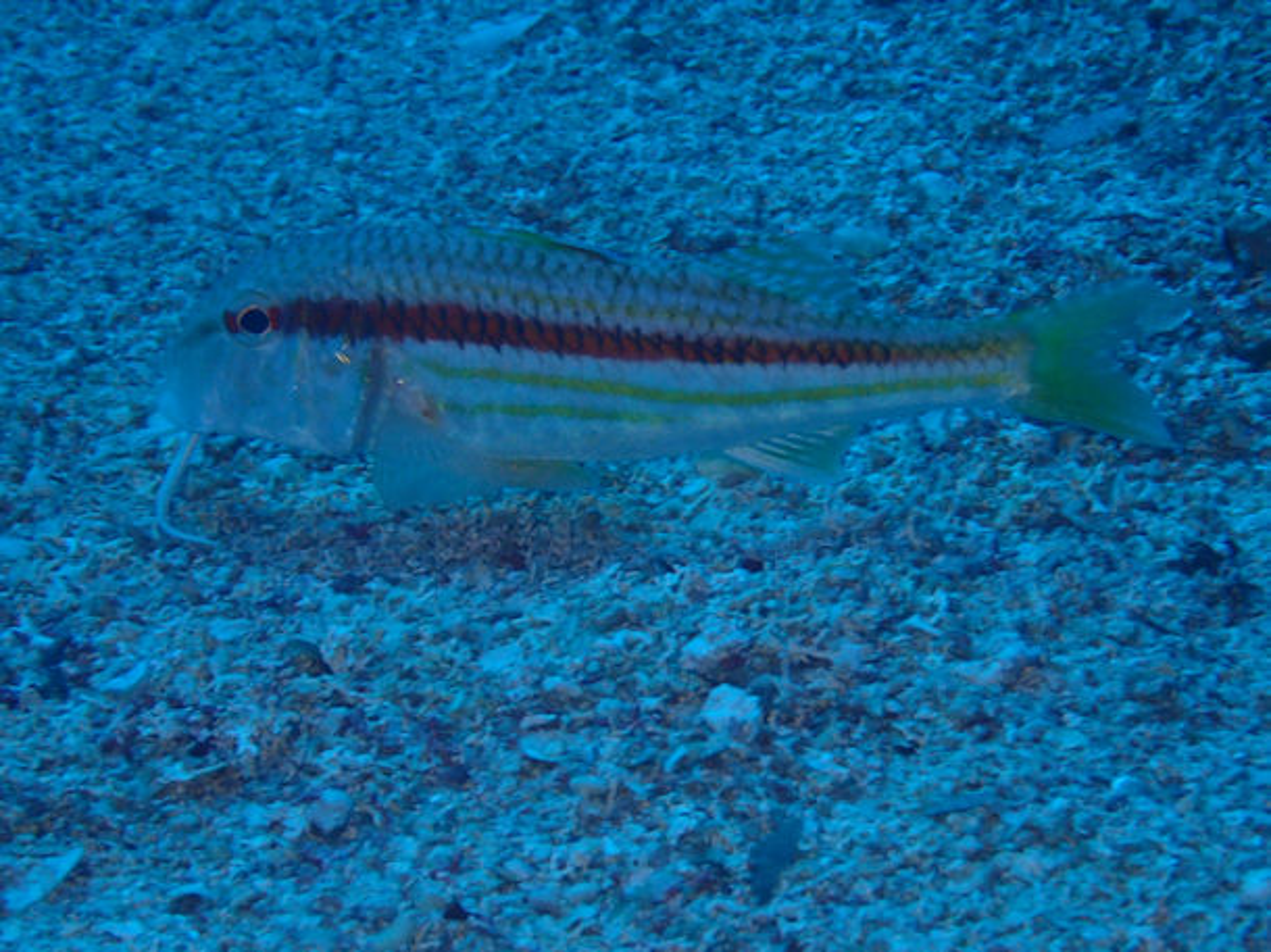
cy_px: 476
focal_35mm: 100
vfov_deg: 14.8
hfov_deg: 19.6
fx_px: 3670
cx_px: 636
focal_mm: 18
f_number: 6.3
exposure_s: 1/200
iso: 400
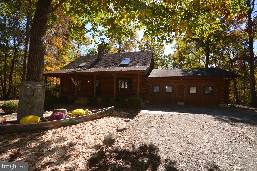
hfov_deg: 100.4
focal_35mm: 15
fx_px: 107
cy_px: 86
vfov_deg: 77.2
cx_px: 128
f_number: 5.6
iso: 100
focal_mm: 10
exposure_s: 1/200
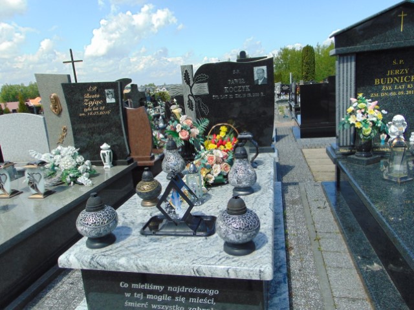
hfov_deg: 69.4
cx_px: 207
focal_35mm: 25
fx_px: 299
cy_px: 155
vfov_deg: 54.9
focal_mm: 4.5
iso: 80
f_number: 7.7
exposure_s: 1/200
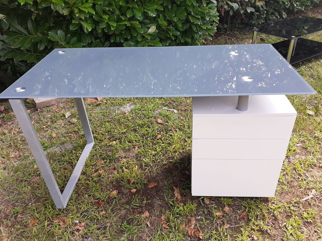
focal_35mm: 27
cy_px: 120
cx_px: 161
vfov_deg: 51.4
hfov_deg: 65.3
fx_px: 251
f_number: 1.9
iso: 40
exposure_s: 1/303
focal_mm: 3.6
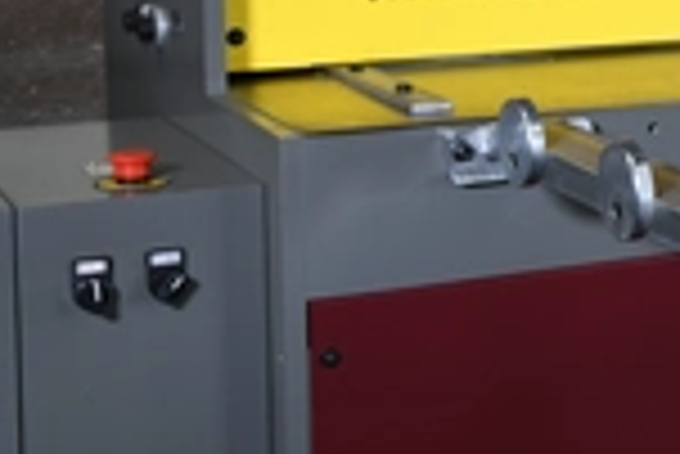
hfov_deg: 18.1
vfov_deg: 12.8
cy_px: 34
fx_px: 2004
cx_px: 851
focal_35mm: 106
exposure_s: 1/25
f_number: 8
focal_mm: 27
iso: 400
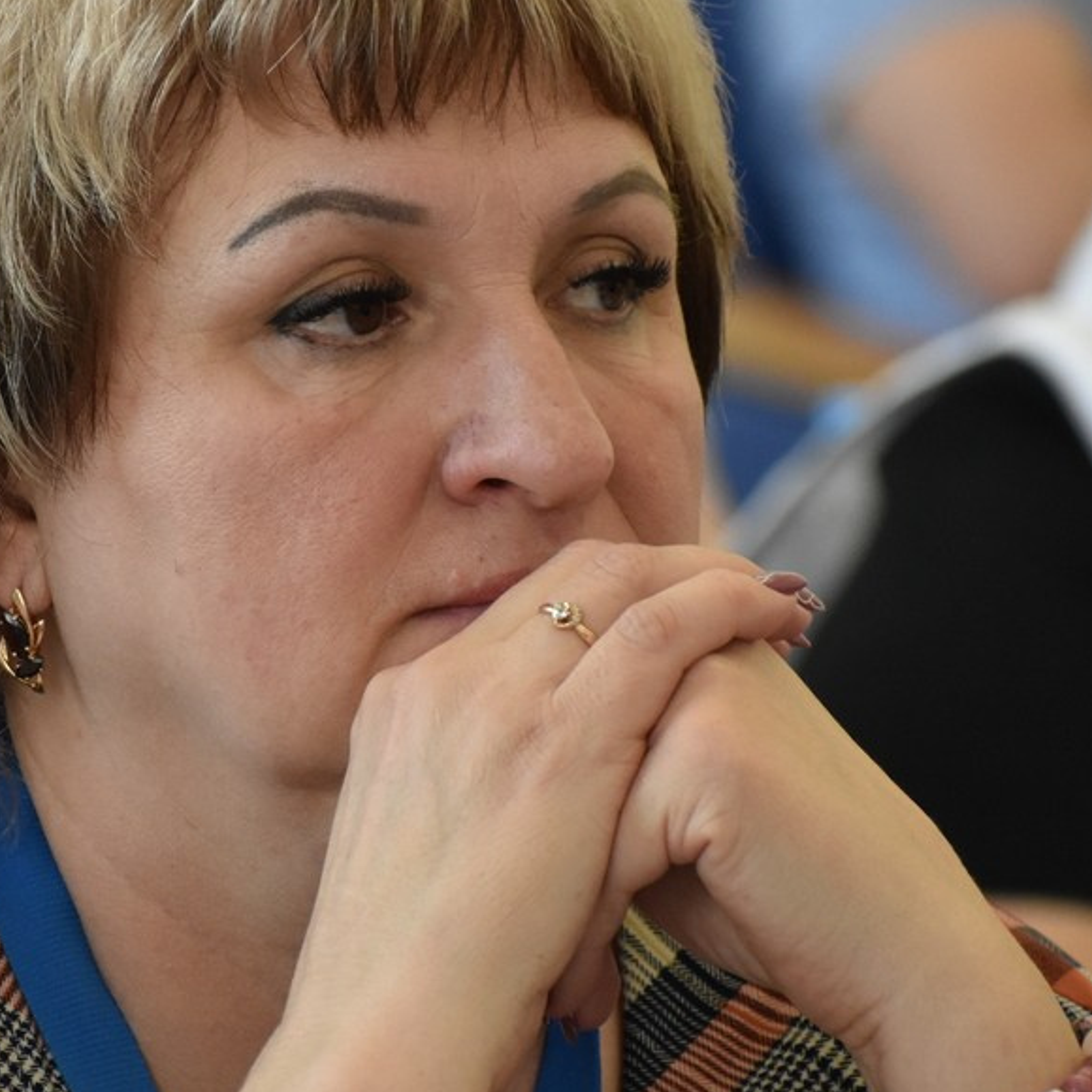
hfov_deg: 3.1
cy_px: 487
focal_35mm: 563
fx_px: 20094
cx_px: 307
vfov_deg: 3.1
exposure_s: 1/125
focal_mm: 200
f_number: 5.3
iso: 1800
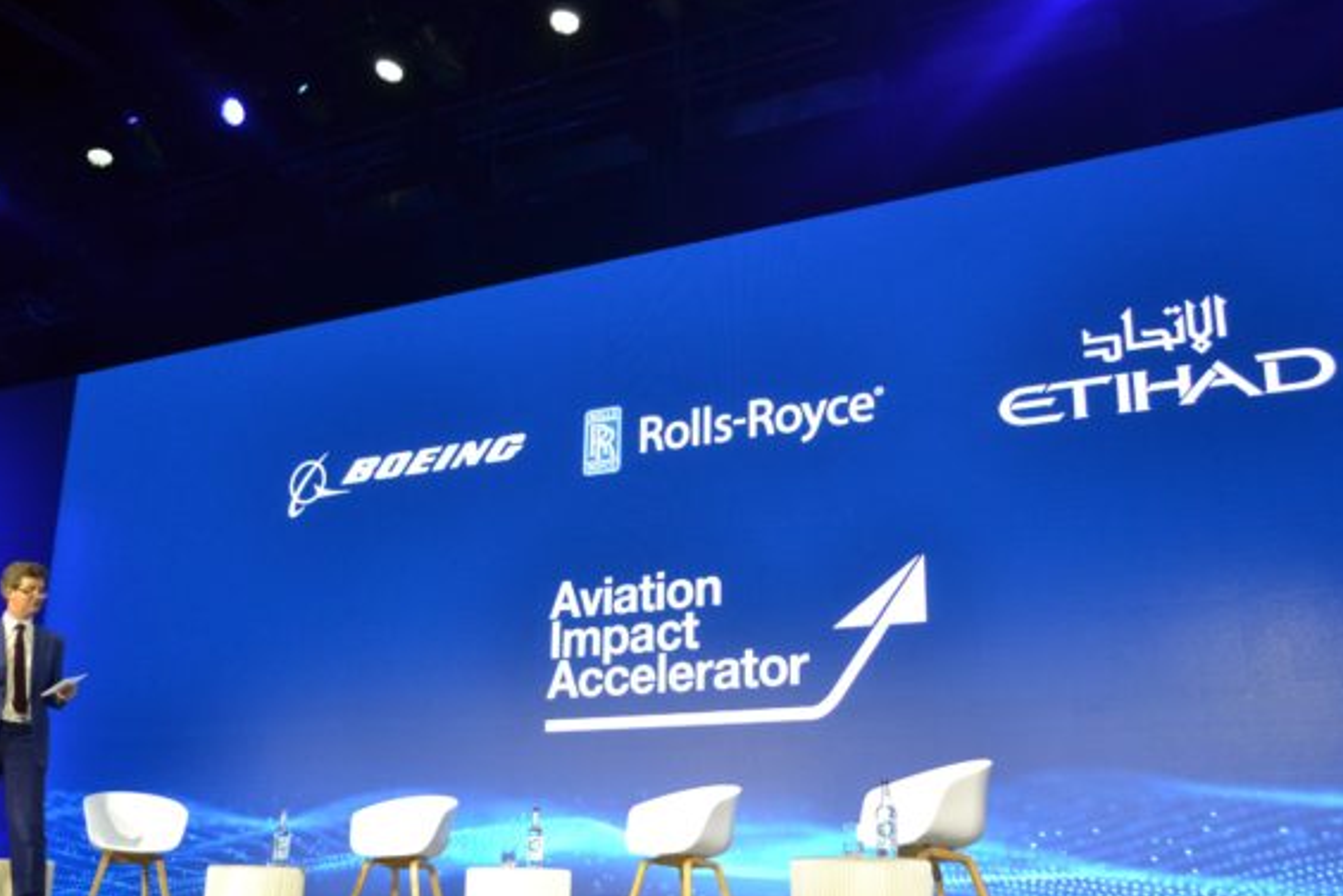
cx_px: 619
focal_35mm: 37
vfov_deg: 35.9
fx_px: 1380
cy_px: 469
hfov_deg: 51.8
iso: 1000
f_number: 3.8
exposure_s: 1/60
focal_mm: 20
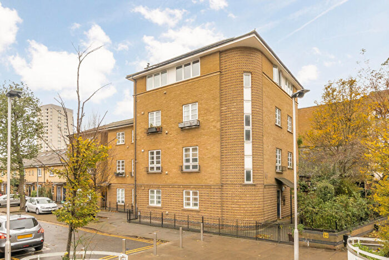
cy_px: 130
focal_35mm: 12
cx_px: 194
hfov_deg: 112.6
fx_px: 130
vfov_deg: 90.0
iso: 800
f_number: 11
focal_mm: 12
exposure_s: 1/40
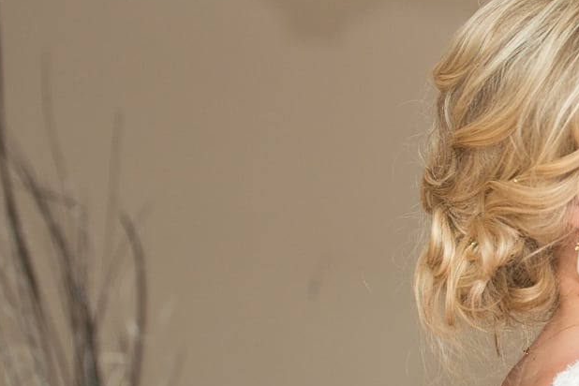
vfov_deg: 5.9
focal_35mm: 232
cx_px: 680
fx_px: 3731
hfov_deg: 8.8
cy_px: 327
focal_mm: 70
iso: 500
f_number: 3.5
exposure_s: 1/250
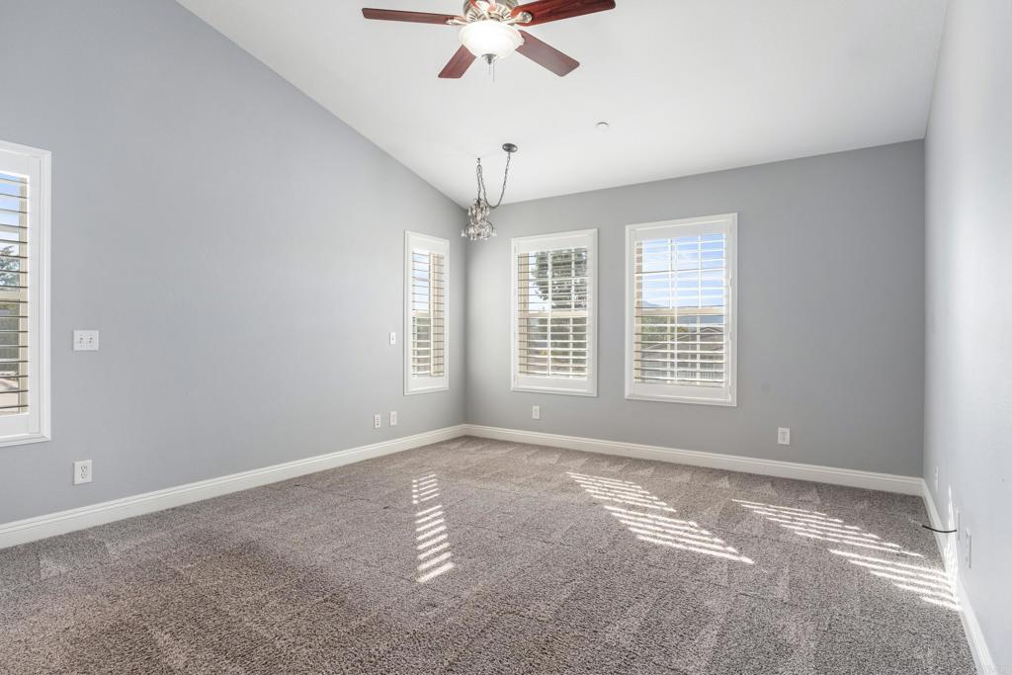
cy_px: 338
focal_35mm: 19
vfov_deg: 64.8
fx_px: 531
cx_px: 506
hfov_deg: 87.2
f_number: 9
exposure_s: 1/20
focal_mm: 18.9
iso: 320
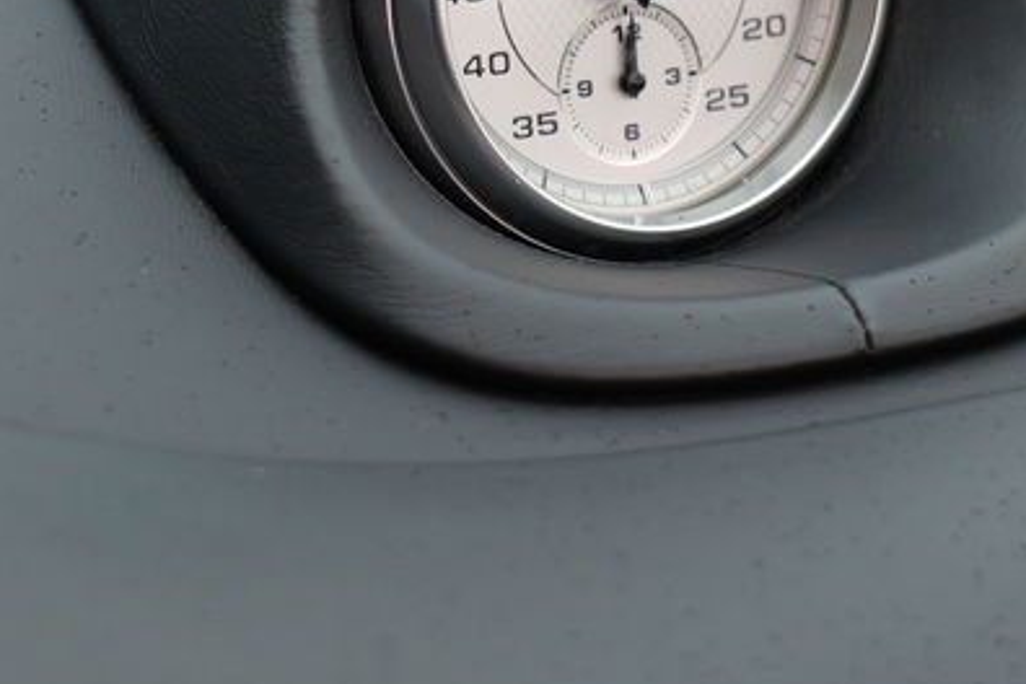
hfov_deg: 13.2
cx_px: 534
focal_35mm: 155
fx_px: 4417
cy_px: 31
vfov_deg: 8.8
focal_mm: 60
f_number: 5.6
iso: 1600
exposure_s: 1/60
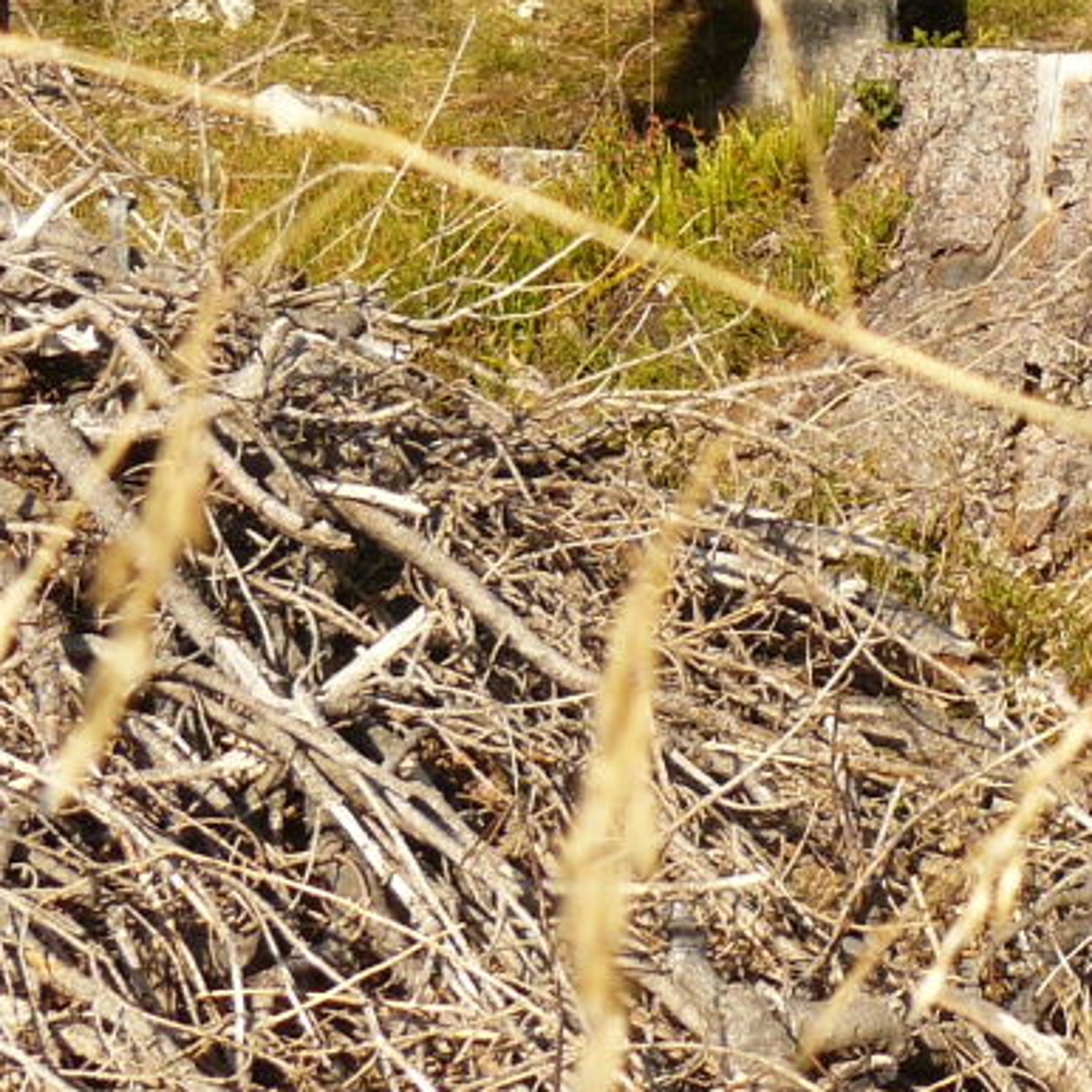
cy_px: -110
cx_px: 1239
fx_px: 4354
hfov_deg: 14.0
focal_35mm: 122
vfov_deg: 14.0
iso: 100
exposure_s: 1/200
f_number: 5
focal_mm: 6.1
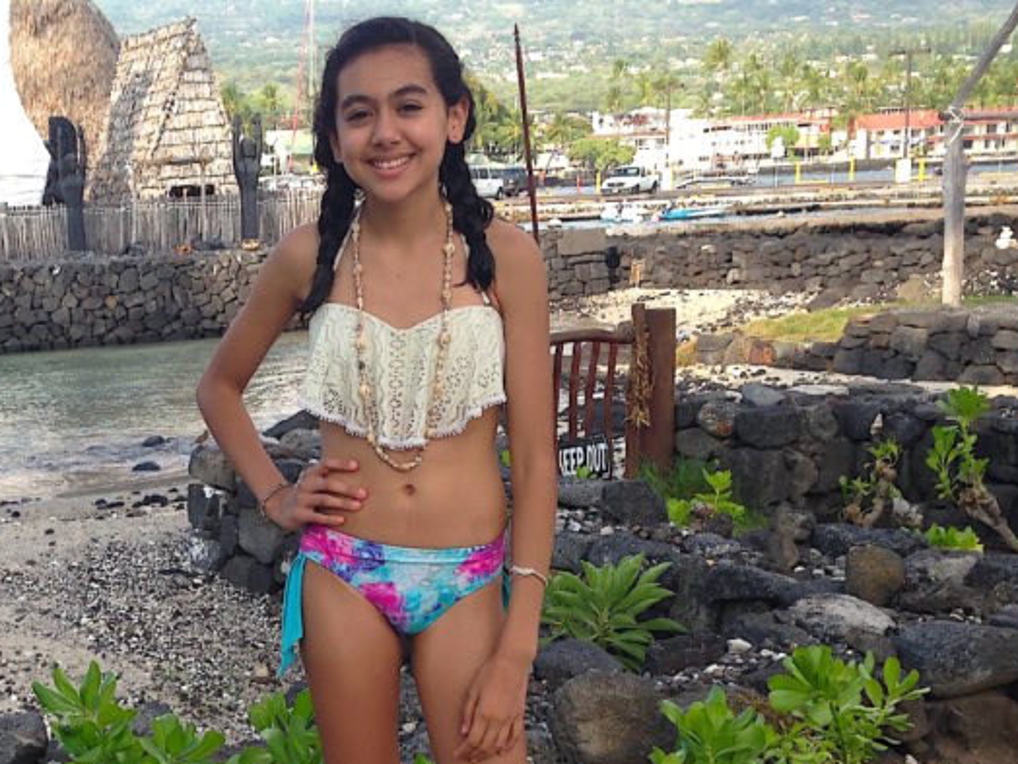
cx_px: 150
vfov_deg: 23.0
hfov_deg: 29.7
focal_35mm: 63
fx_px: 1853
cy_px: 589
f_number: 2.4
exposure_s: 1/444
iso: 50
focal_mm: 4.12
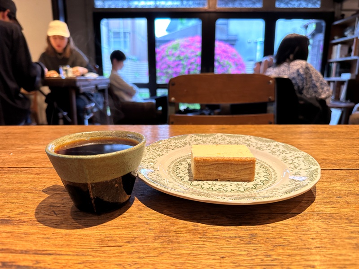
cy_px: 134
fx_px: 249
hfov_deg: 71.6
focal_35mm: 24
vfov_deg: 56.8
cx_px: 180
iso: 160
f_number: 1.78
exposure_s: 1/100
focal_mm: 6.86
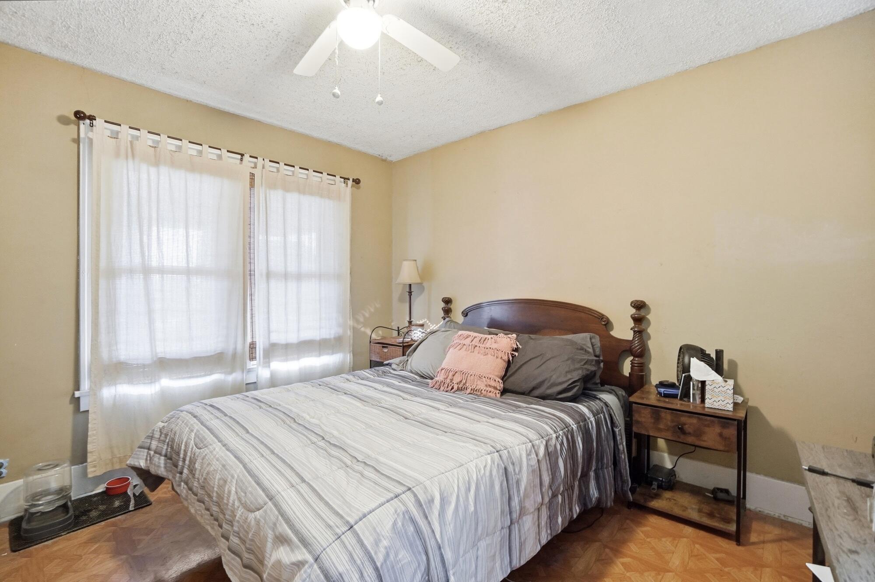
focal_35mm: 15
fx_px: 364
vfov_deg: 77.2
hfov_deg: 100.4
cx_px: 438
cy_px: 291
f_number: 4
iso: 100
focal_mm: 10
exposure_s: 1/40
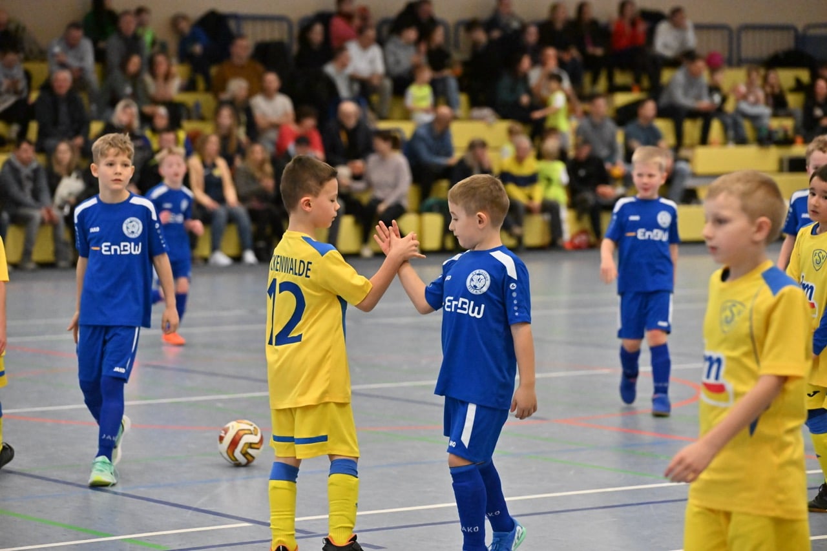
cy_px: 276
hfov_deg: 16.4
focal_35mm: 125
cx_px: 414
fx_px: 2871
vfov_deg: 11.0
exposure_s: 1/1250
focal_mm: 125
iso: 8000
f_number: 3.5
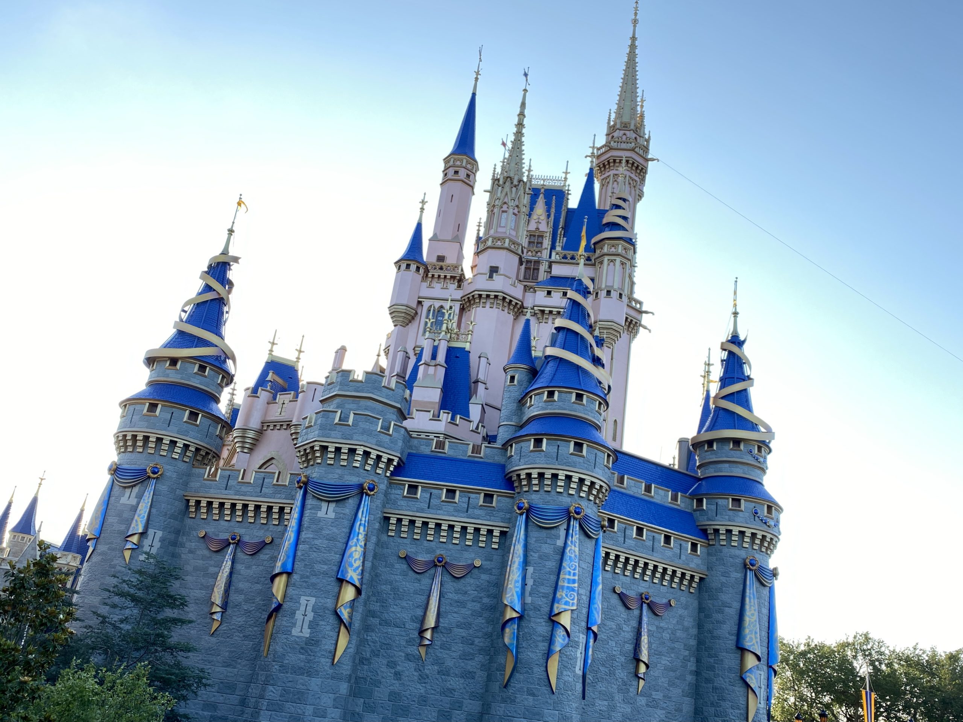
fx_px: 723
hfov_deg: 67.3
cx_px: 482
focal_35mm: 26
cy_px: 361
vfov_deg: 53.1
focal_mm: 4.25
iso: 32
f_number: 1.8
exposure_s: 1/256
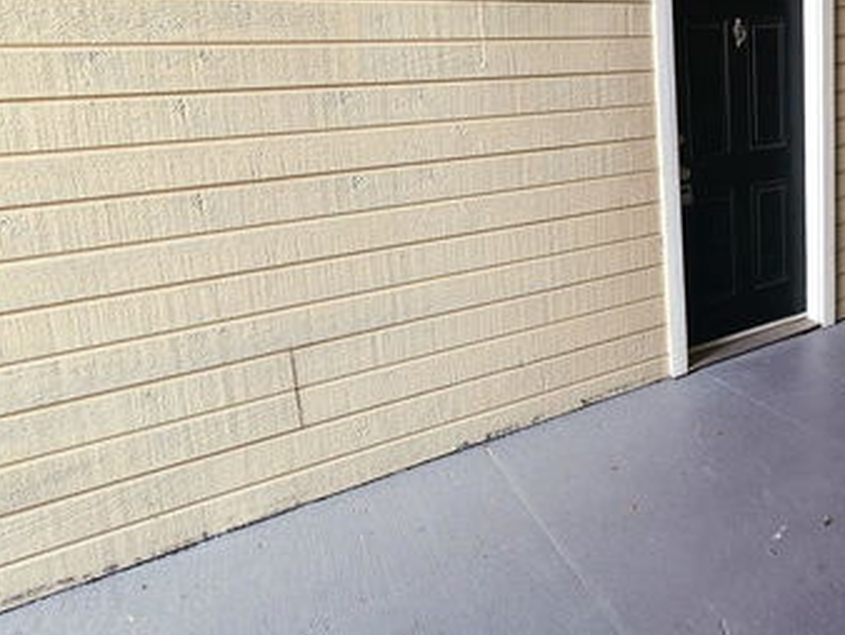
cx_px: 565
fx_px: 537
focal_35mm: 22
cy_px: 191
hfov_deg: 74.0
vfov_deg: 59.1
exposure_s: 1/60.2
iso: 64
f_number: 2.2
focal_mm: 2.2
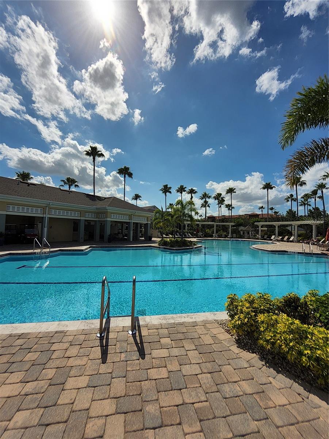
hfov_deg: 90.0
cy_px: 220
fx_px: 165
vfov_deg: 106.2
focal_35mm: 13
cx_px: 164
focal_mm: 1.13
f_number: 2.2
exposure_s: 1/4002
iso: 32
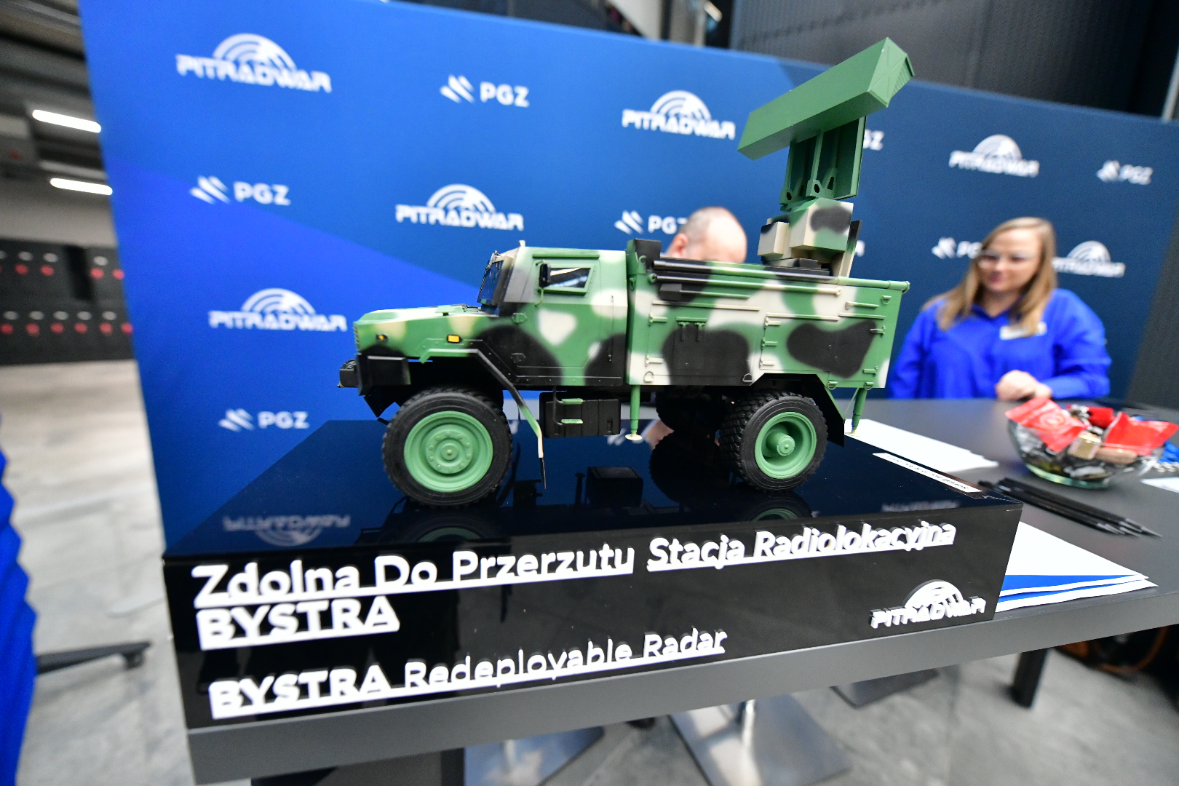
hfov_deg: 104.3
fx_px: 458
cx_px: 590
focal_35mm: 14
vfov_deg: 81.2
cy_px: 393
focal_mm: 14
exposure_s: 1/400
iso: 3200
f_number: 2.8
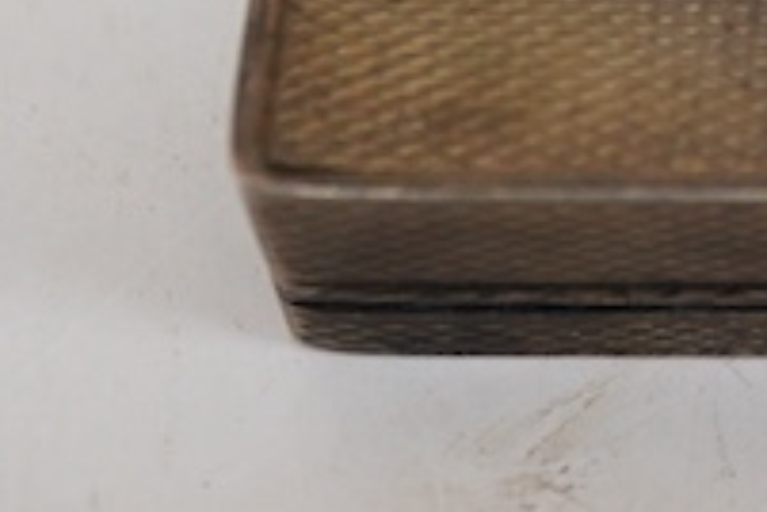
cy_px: -287
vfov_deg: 6.7
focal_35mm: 201
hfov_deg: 9.7
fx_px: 4282
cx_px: 1362
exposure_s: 1/125
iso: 1250
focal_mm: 30
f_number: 8
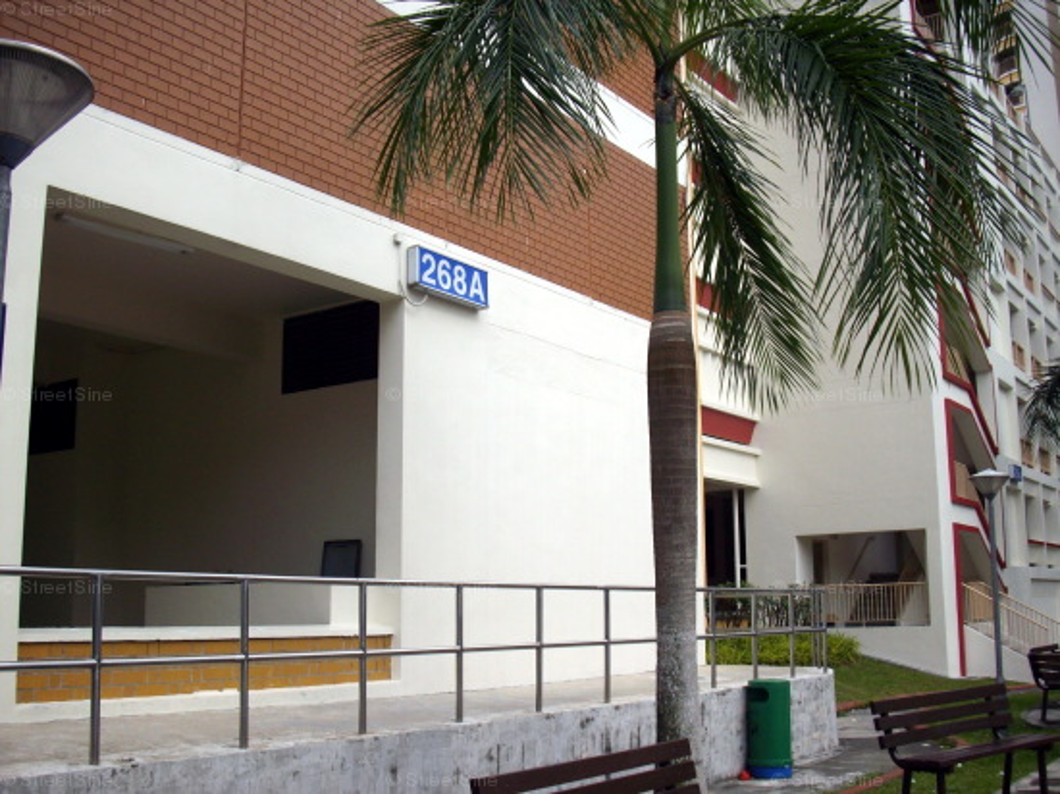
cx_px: 530
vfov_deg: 38.6
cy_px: 397
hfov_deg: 50.2
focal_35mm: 37
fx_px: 1133
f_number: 5.6
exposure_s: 1/320
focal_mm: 6.2
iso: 80
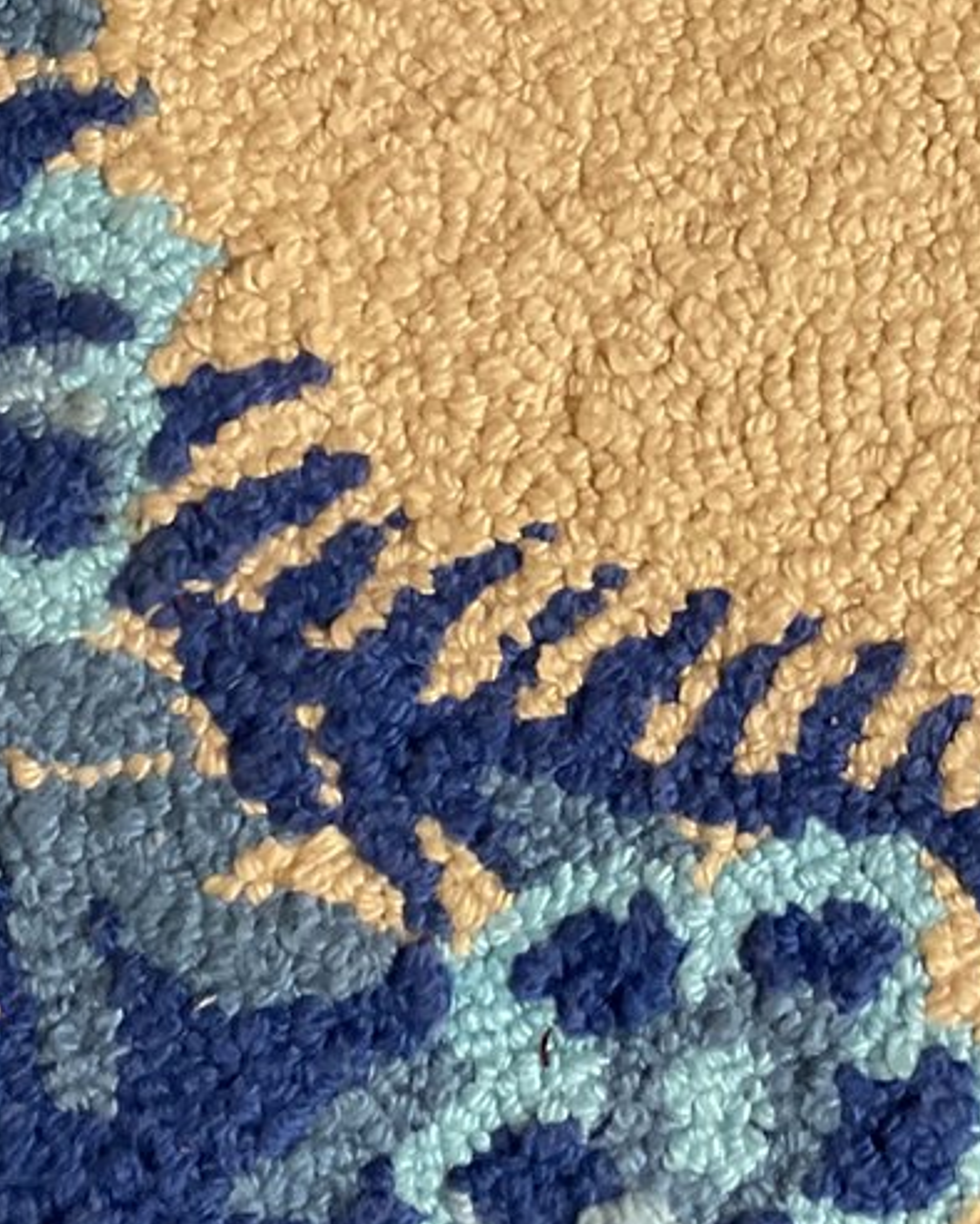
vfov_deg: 22.0
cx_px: 825
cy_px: 534
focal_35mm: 87
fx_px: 3152
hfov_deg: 17.5
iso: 250
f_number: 1.8
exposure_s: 1/40
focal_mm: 3
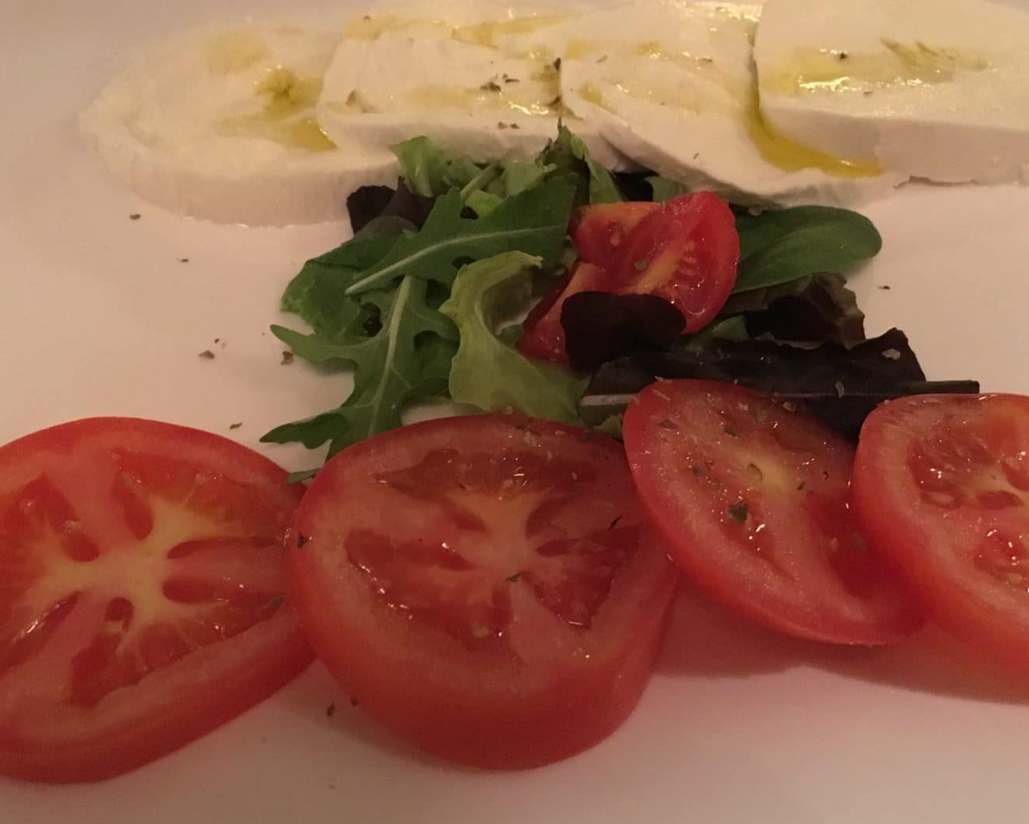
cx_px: 512
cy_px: 417
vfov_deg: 47.1
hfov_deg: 57.2
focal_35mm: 31
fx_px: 944
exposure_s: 1/17
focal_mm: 4.15
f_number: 2.2
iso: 1000
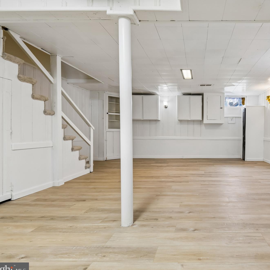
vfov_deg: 72.1
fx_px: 185
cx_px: 193
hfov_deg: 68.8
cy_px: 138
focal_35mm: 21
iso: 160
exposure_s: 1/5
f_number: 8
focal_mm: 16
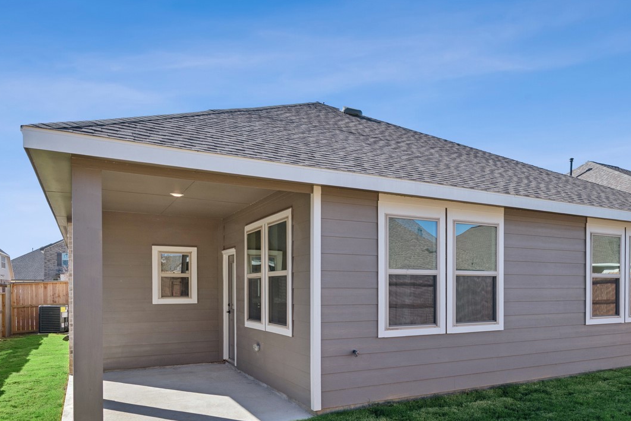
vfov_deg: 46.3
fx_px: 473
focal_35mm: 27
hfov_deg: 66.7
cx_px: 381
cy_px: 314
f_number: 8
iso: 100
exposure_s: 1/250
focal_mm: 14
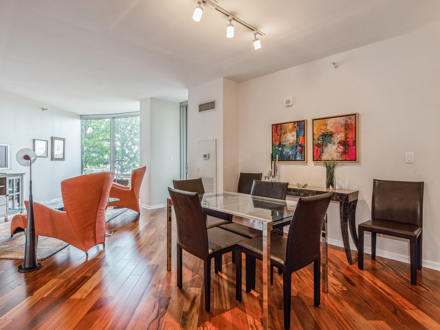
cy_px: 160
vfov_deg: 68.7
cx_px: 203
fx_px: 242
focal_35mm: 19
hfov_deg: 84.5
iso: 200
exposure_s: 1/5
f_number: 9
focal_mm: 17
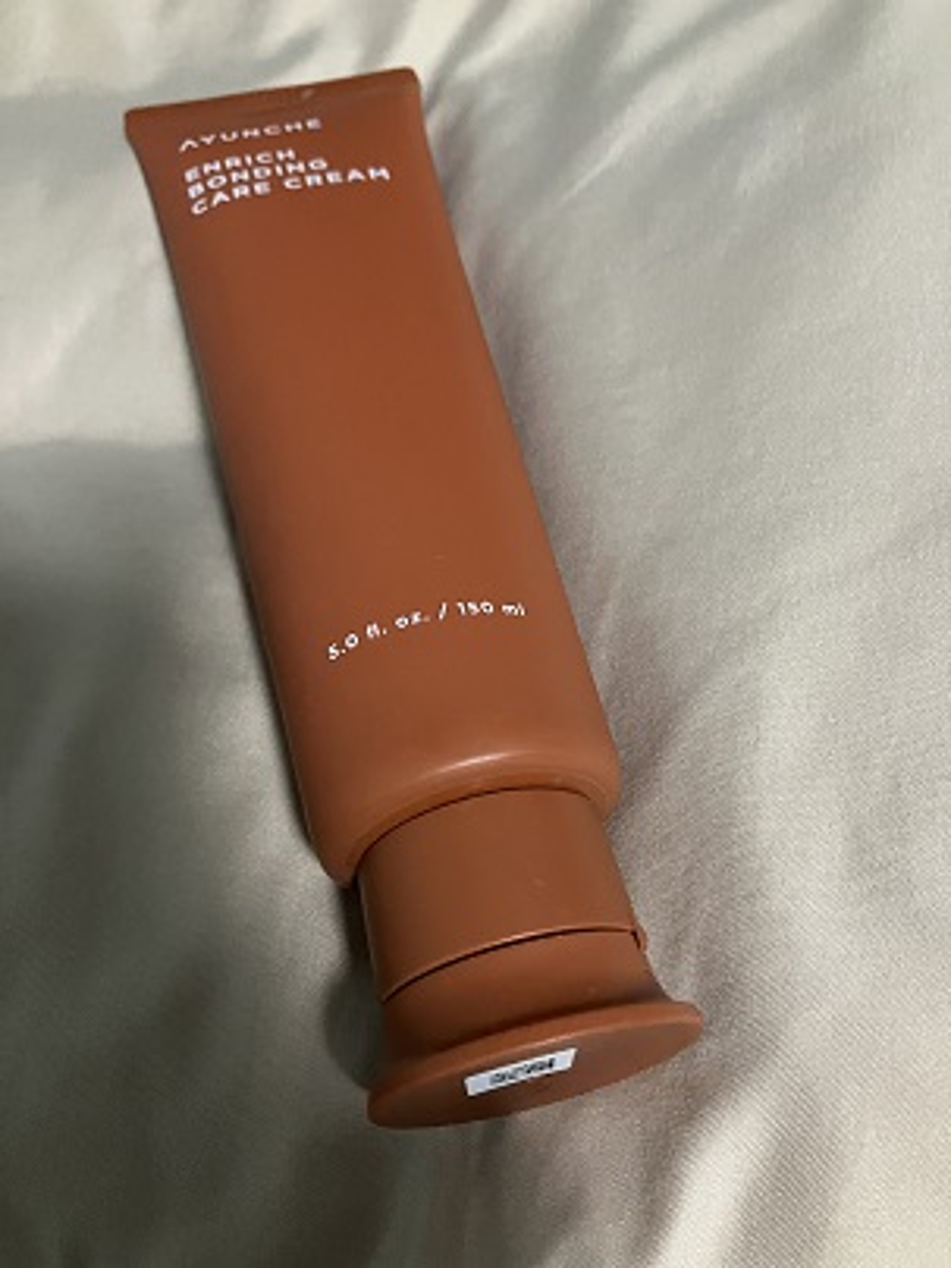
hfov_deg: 49.7
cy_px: 634
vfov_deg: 63.4
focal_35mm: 28
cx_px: 476
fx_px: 1026
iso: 500
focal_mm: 3.99
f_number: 1.8
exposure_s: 1/30
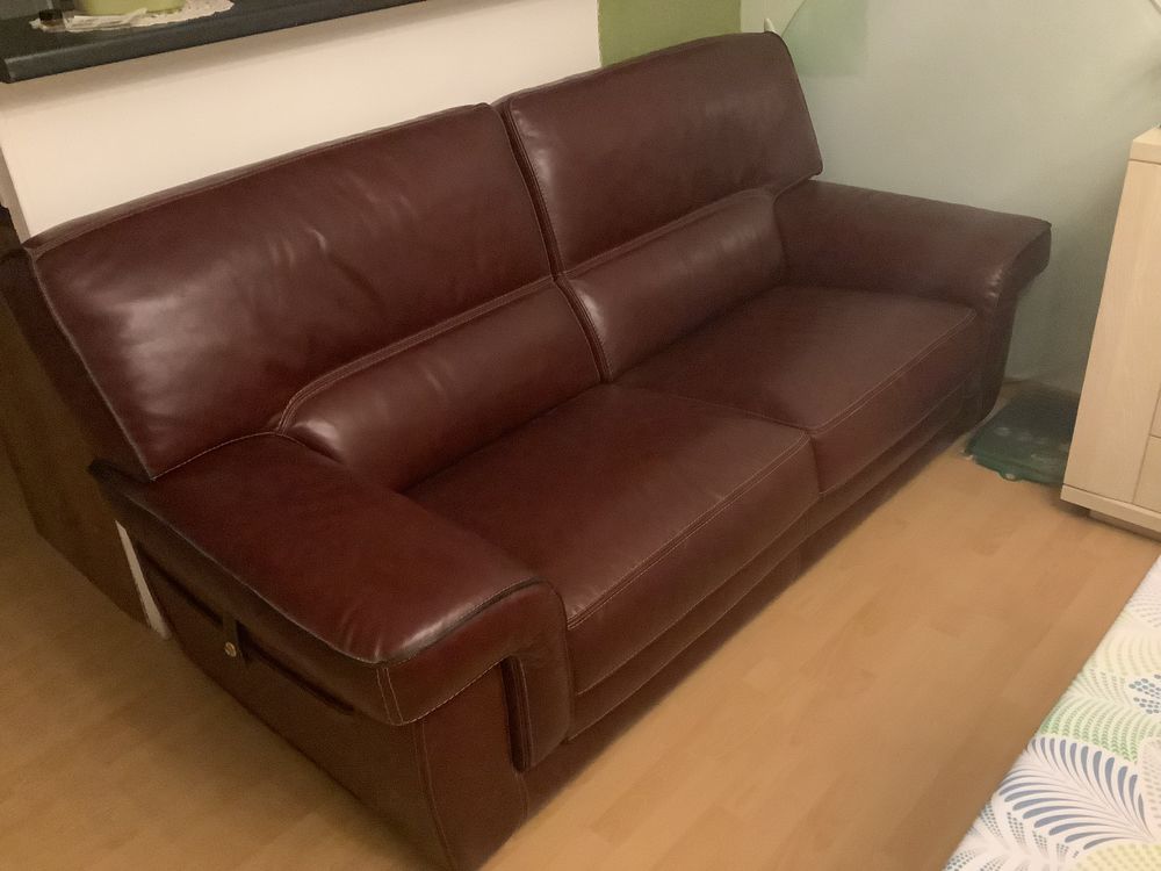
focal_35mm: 31
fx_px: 1040
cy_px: 436
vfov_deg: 45.4
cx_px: 580
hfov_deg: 58.4
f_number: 2.4
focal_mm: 3.3
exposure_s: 1/17
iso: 800
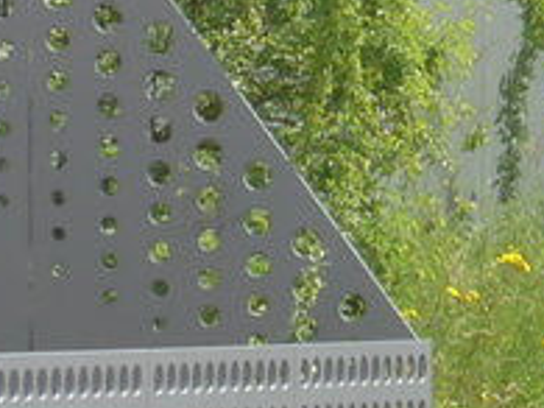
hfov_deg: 2.6
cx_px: 1501
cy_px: -22
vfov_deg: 1.9
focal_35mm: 763
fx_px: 11983
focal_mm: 24.3
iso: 100
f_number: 5.2
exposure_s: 1/400
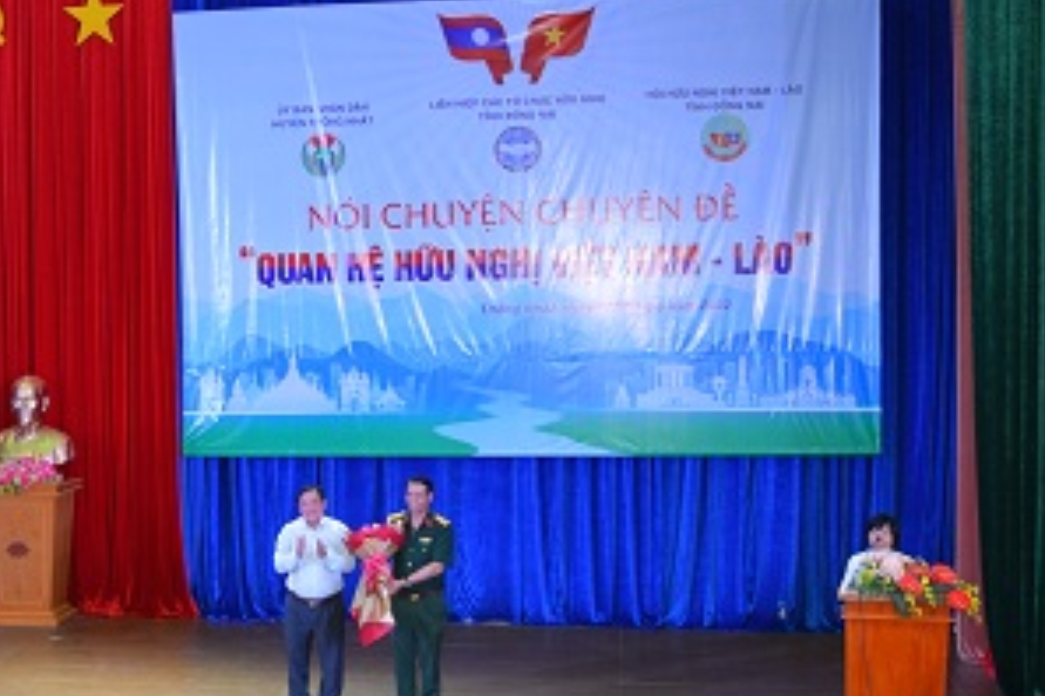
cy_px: 432
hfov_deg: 30.8
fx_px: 1855
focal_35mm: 64
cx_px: 243
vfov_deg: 21.2
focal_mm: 23
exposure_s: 1/80
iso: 800
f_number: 4
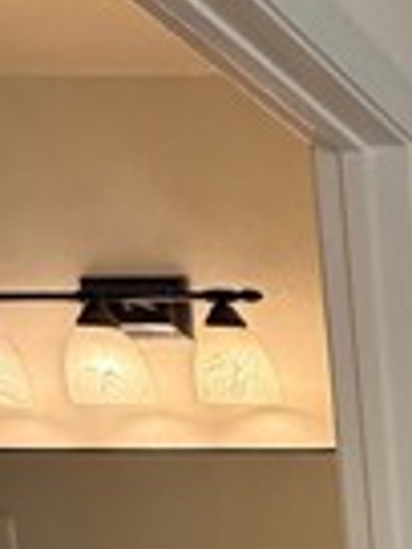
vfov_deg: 23.5
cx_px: 872
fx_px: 1047
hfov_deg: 16.1
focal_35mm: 66
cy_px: 824
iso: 200
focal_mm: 2.22
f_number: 2.2
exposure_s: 1/99
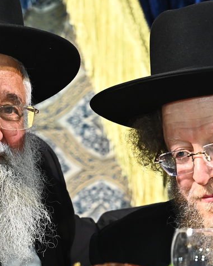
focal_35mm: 454
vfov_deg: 4.3
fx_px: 3575
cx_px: 154
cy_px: 149
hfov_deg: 3.4
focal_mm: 165
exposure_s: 1/200
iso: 3200
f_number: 6.3
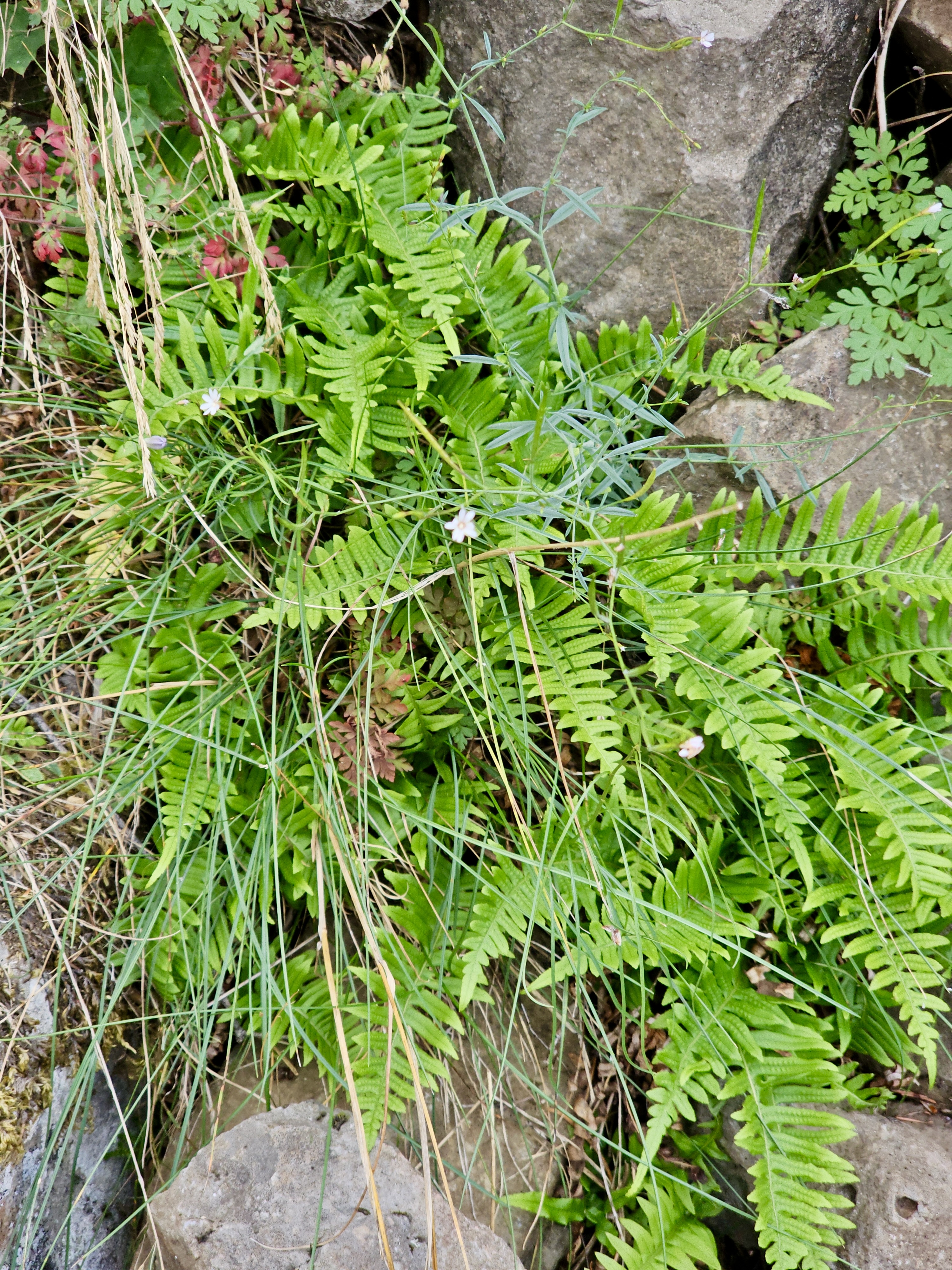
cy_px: 635
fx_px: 2530
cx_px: 476
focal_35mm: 69
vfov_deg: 28.2
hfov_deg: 21.3
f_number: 2.4
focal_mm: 7.9
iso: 50
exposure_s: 1/324
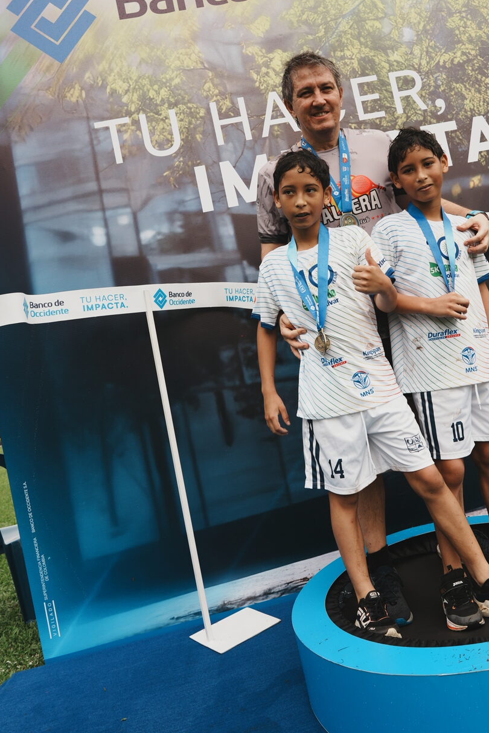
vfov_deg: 58.4
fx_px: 652
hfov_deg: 40.7
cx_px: 321
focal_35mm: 32
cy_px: 303
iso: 160
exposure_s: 1/250
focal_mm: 24
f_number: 5.6
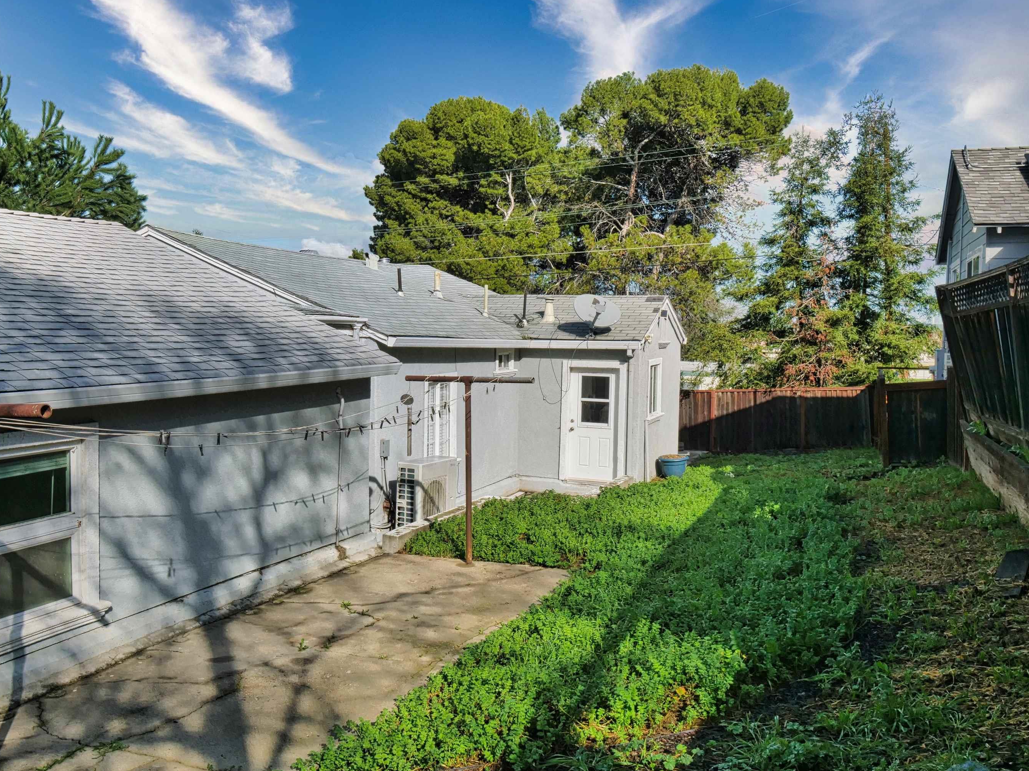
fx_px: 951
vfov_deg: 44.2
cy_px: 377
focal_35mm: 32
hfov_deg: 56.7
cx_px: 473
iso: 160
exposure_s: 1/250
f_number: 11
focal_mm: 14
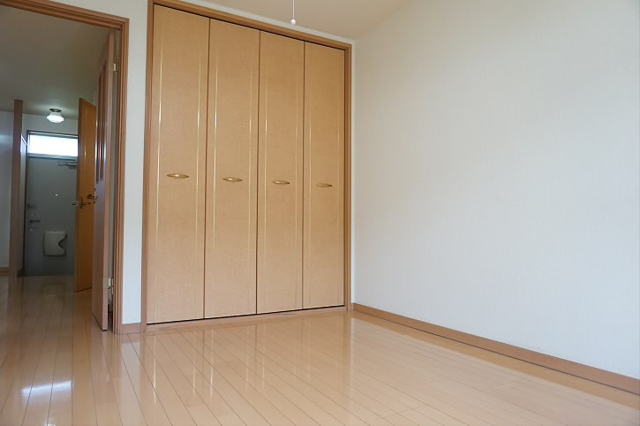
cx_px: 320
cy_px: 213
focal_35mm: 24
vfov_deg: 53.0
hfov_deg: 73.8
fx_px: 426
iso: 800
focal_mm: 16
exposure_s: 1/160
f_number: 4
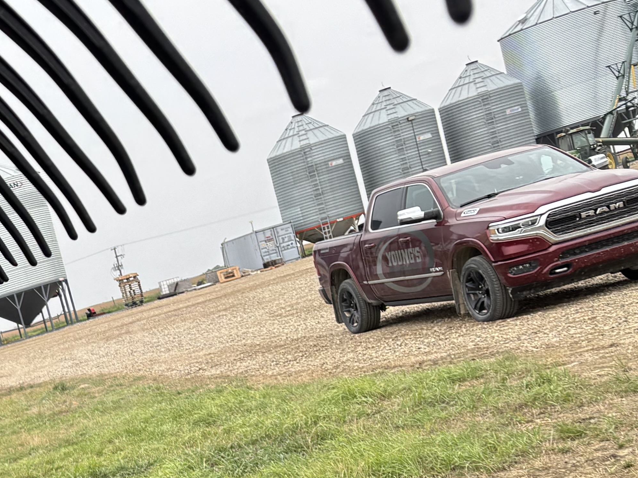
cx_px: -246
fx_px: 1382
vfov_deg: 18.9
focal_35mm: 75
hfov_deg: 22.5
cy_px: 514
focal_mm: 5.96
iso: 50
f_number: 1.6
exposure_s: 1/675
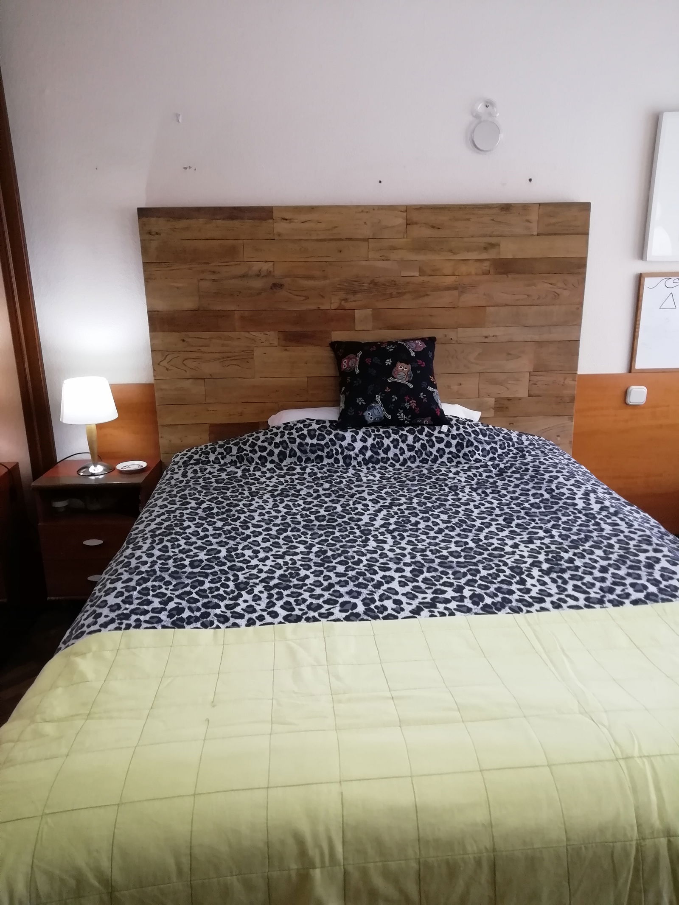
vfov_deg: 67.3
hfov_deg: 53.1
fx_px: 680
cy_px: 452
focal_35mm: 26
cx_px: 340
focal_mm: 3.21
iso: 200
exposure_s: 1/33.3
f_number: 2.2
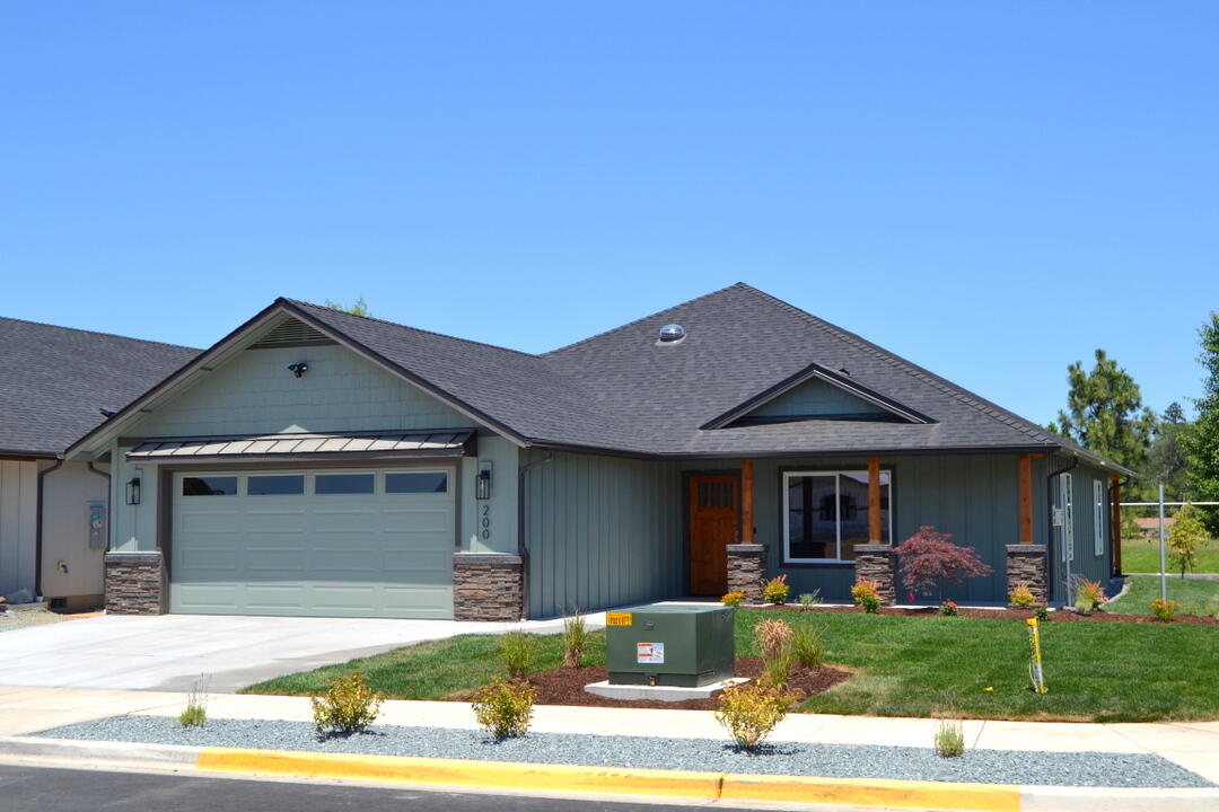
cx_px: 610
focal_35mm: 46
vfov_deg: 28.9
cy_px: 406
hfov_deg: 42.3
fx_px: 1574
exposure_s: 1/320
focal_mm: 31
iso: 100
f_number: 8
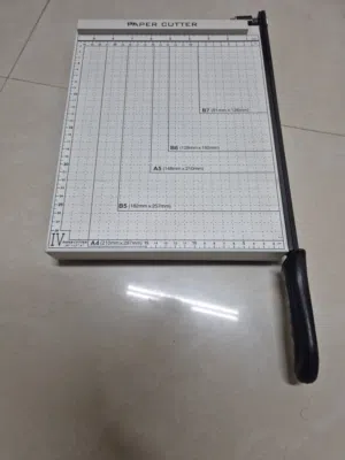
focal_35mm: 23
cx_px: 172
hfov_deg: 58.9
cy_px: 230
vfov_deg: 73.9
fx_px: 306
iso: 250
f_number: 1.8
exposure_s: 1/100
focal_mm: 5.4
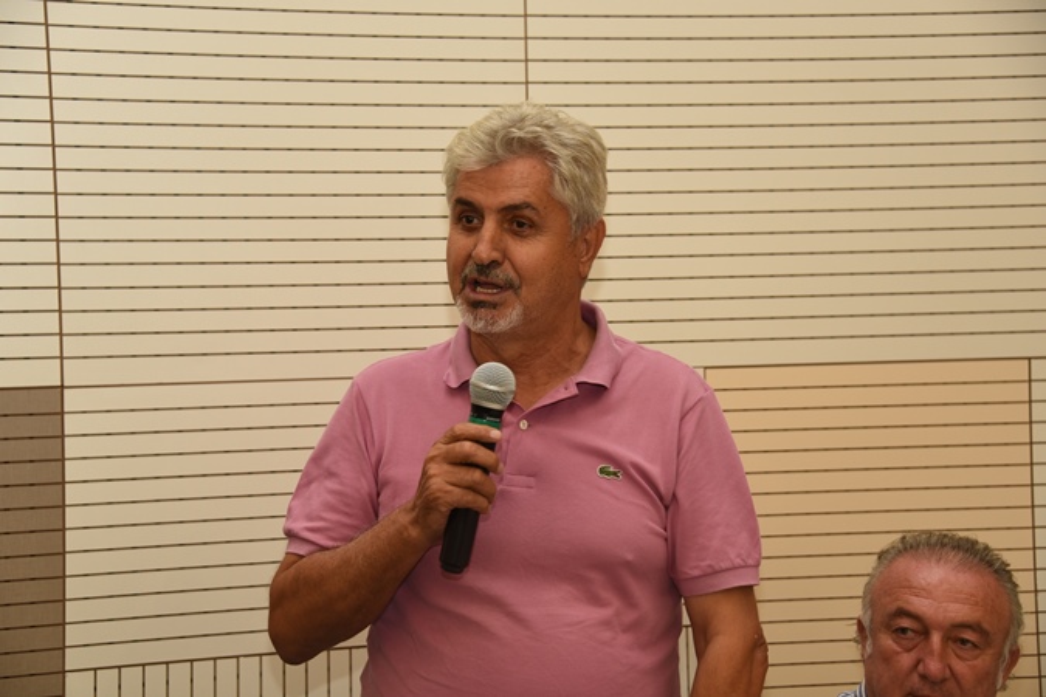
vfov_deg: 16.1
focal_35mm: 85
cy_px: 348
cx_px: 523
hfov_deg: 23.9
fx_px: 2470
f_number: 5.6
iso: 400
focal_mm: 85
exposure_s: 1/80
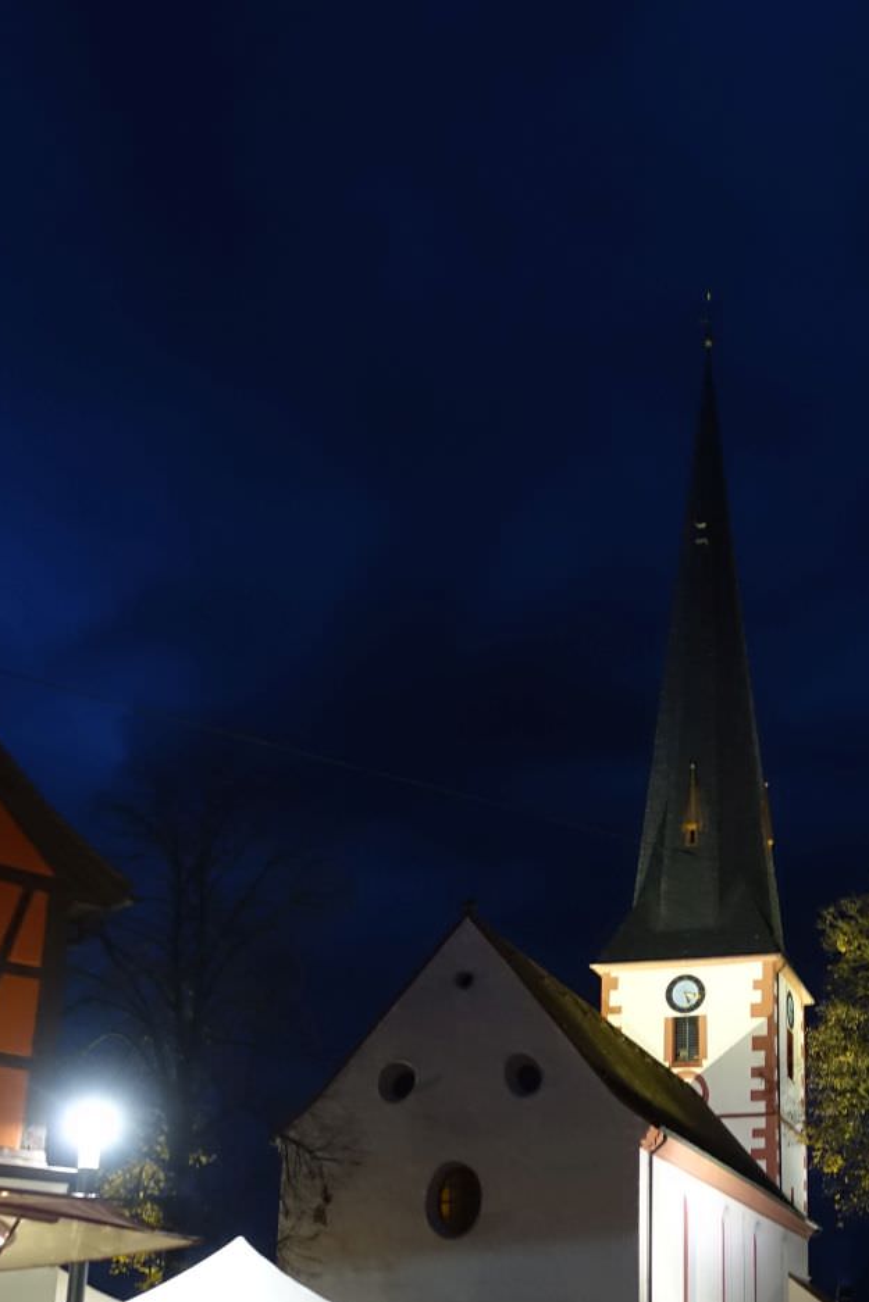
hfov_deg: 31.8
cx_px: 686
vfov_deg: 45.1
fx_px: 1484
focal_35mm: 41
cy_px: 1034
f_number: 1.8
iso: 800
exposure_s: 1/25
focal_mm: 8.8
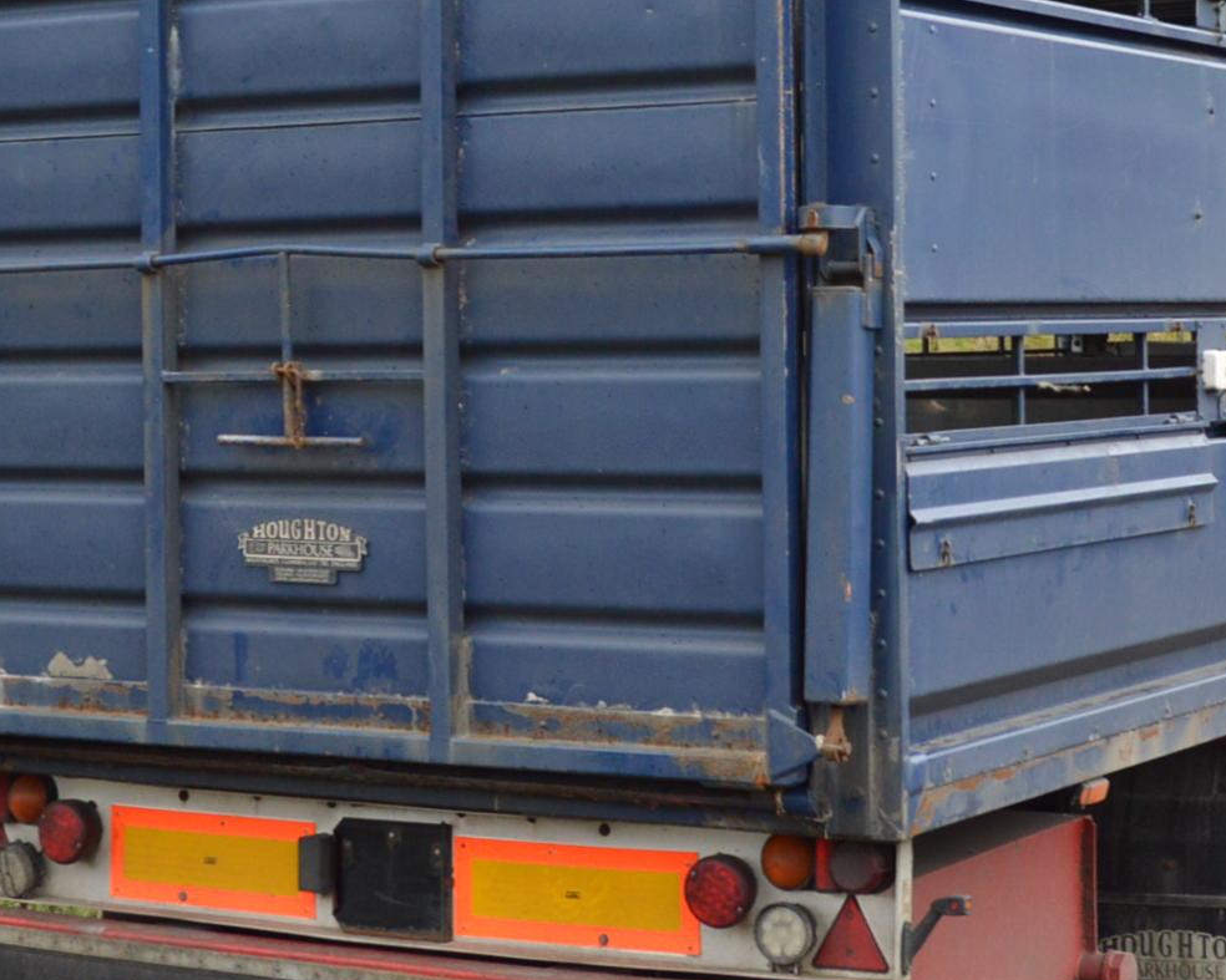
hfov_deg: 22.1
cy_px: 128
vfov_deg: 17.6
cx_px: 816
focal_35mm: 86
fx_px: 3120
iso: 400
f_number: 5
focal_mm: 20
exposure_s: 1/100
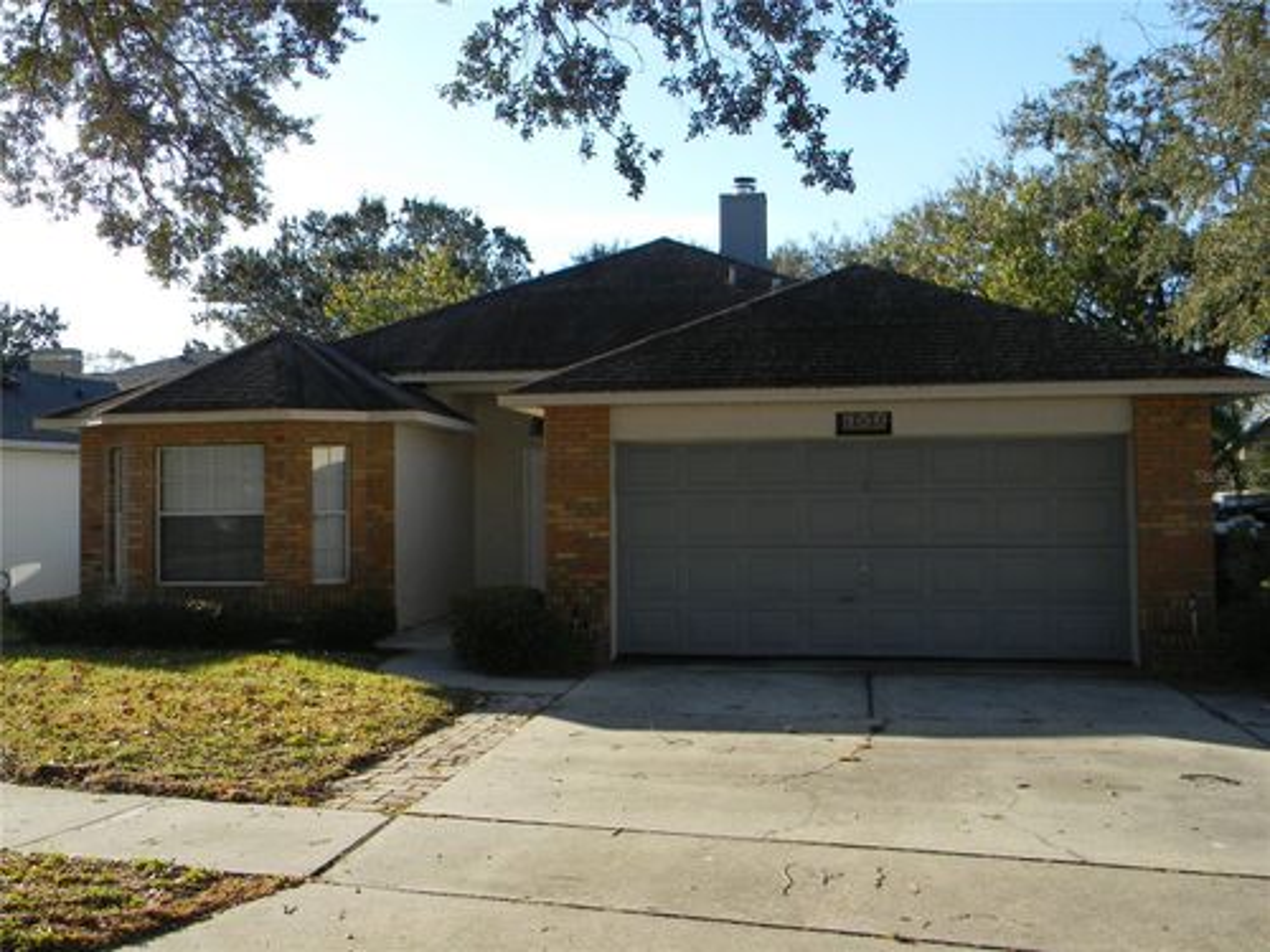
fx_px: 1321
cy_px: 476
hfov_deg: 51.4
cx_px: 635
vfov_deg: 39.7
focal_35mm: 36
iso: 80
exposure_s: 1/350
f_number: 3.7
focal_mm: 6.4
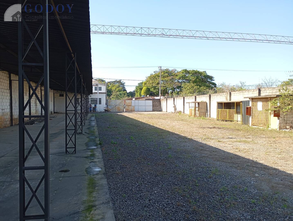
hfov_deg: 63.4
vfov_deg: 49.9
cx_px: 146
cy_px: 110
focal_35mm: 28
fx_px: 237
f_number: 1.8
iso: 101
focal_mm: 4.27
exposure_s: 1/201
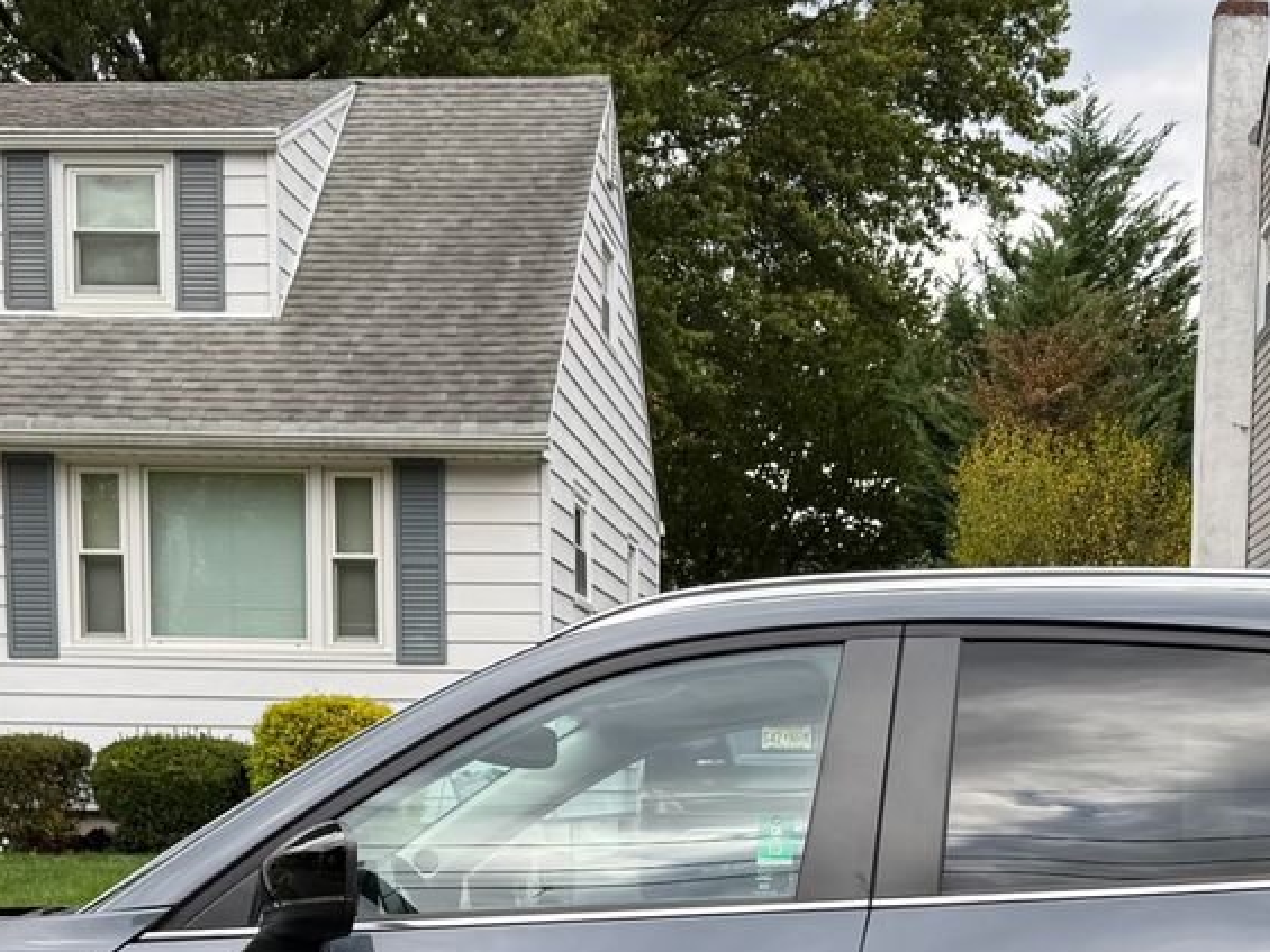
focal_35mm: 68
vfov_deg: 20.8
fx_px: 2495
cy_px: 986
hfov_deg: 28.5
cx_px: 744
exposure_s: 1/435
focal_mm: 6.76
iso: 80
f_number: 1.78
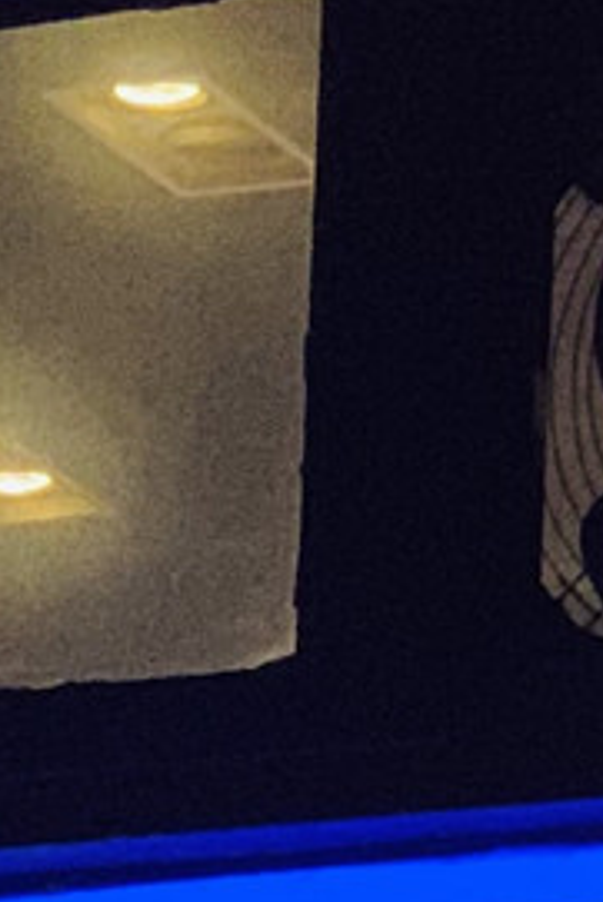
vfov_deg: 5.1
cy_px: 999
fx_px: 10011
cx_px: 93
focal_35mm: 399
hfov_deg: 3.4
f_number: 2.4
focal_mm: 6
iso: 200
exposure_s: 1/50
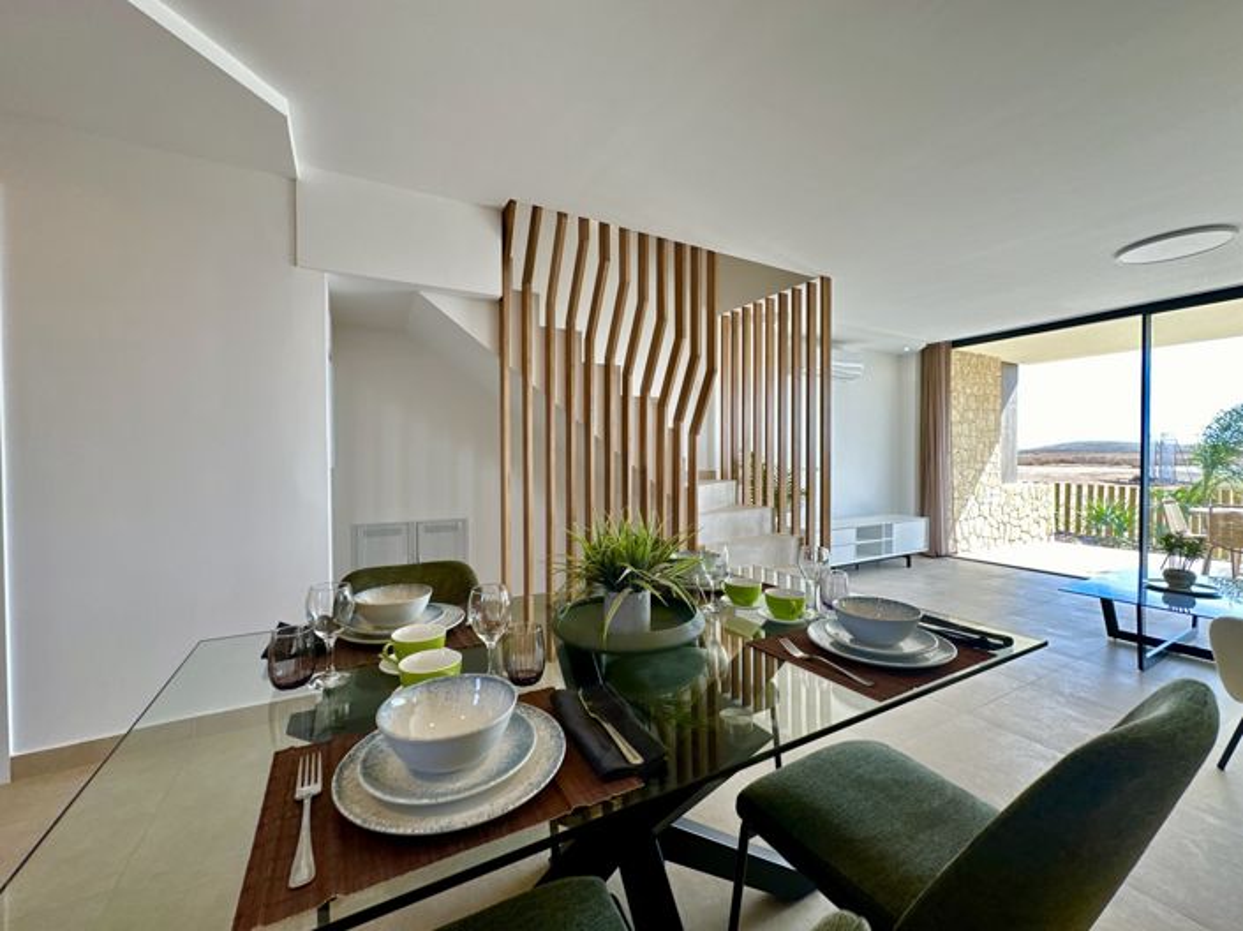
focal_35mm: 14
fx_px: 502
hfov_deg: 102.1
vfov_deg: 85.6
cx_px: 622
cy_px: 466
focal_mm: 2.22
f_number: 2.2
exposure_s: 1/100
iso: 32
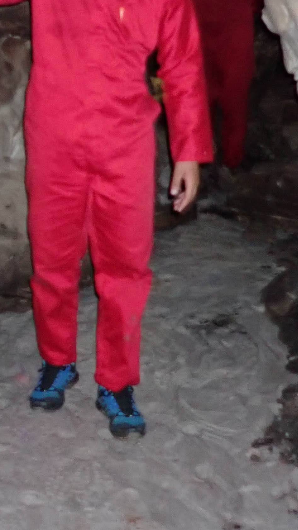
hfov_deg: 18.3
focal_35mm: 65
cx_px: 39
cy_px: 130
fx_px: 913
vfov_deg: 31.7
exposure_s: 1/30
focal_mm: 4.5
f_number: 2
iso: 800
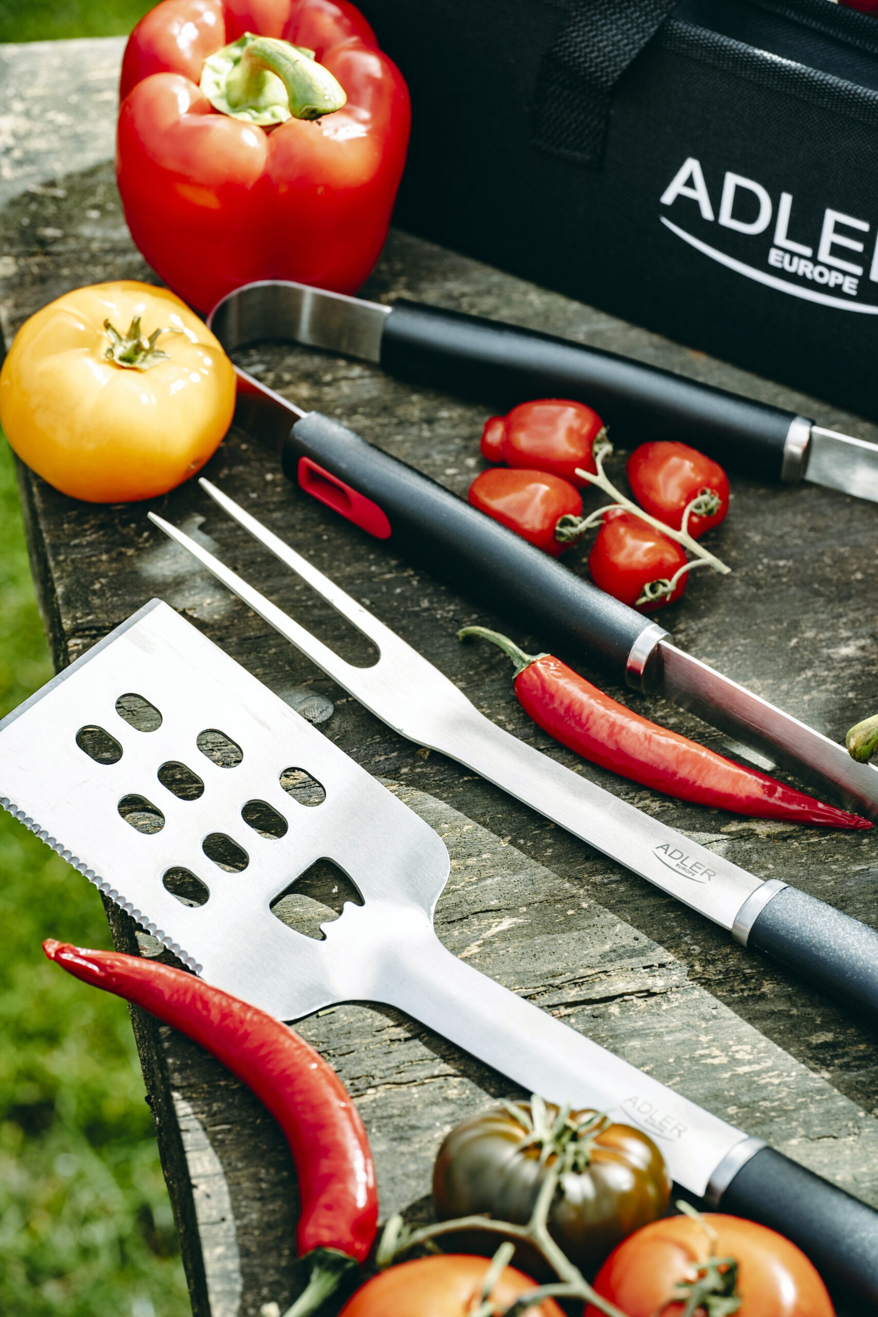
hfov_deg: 13.0
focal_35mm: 105
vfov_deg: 19.5
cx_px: 439
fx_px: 3840
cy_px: 658
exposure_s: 1/250
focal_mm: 105
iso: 100
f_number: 5.6
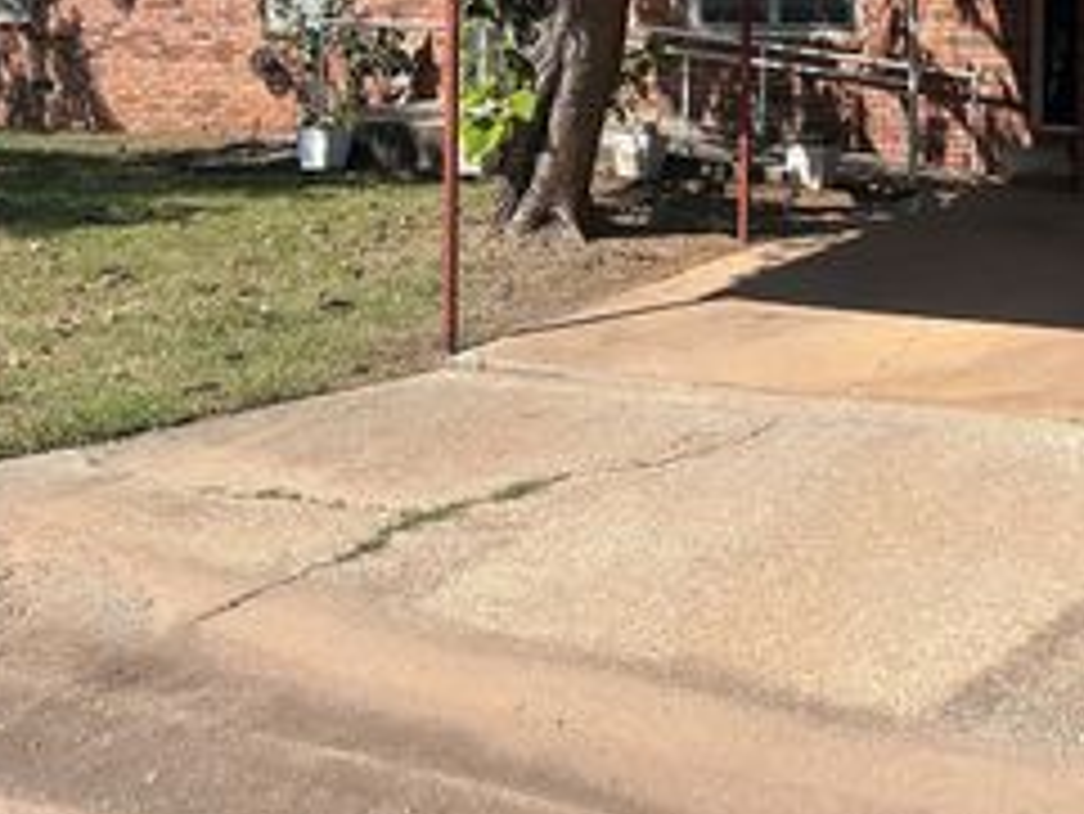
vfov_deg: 25.7
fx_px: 1692
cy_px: 2
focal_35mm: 54
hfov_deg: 34.6
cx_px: 846
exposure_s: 1/3704
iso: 50
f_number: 1.5
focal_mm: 5.7
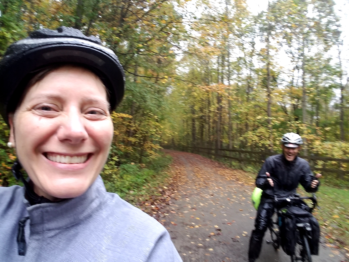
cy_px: 131
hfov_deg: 79.0
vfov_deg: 63.4
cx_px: 174
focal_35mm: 21
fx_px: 212
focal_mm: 2.1
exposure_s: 1/40
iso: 64
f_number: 1.7
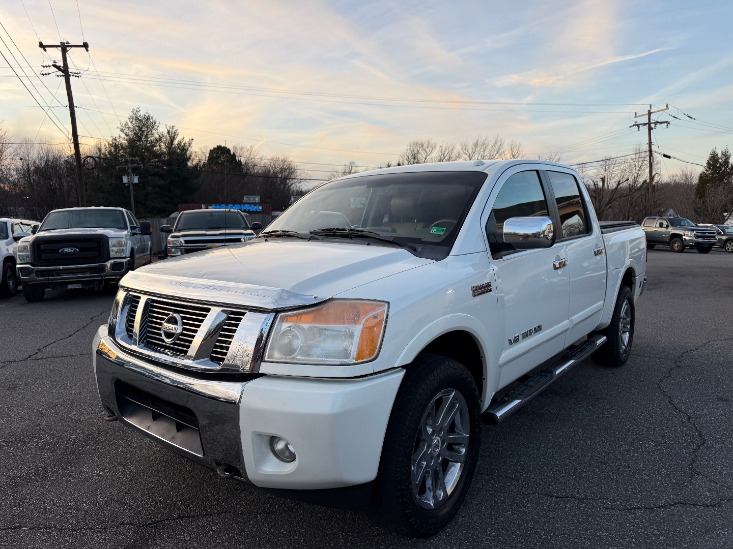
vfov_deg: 56.8
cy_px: 274
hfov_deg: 71.6
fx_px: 508
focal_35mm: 24
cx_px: 366
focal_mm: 6.76
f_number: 1.78
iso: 80
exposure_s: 1/440
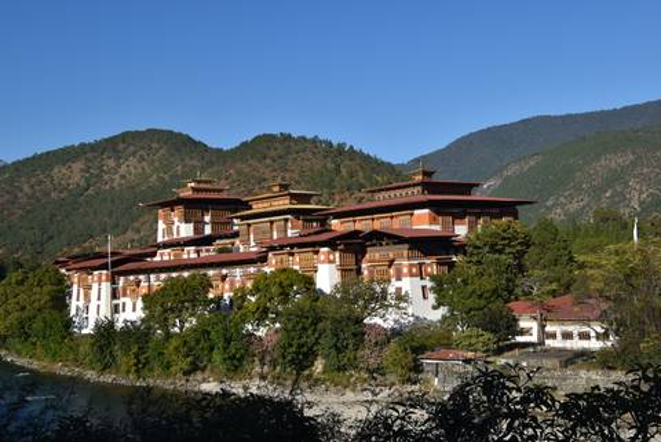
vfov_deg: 29.0
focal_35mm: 46
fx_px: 855
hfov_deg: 42.3
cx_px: 330
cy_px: 221
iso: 100
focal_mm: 31
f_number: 8
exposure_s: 1/320
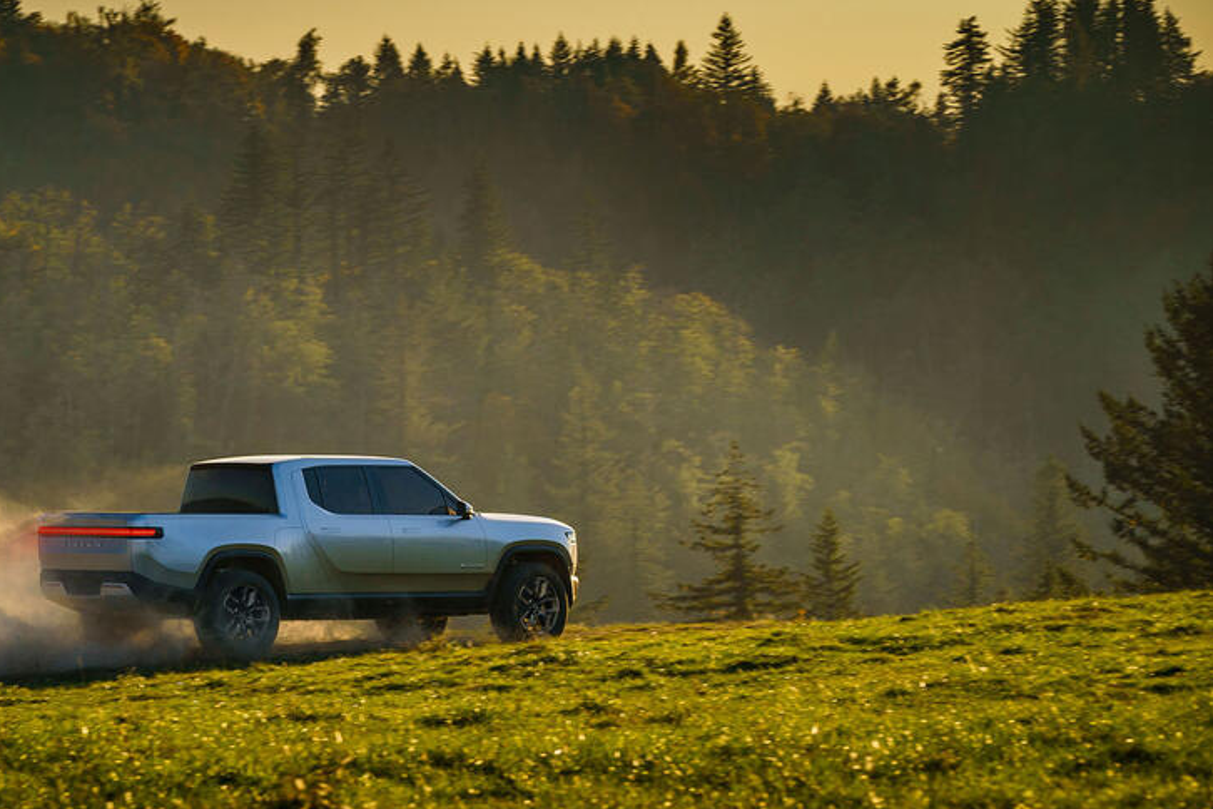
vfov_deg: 9.5
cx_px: 464
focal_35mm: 145
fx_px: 4885
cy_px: 446
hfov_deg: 14.1
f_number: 6.3
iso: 100
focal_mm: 117
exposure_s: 1/320
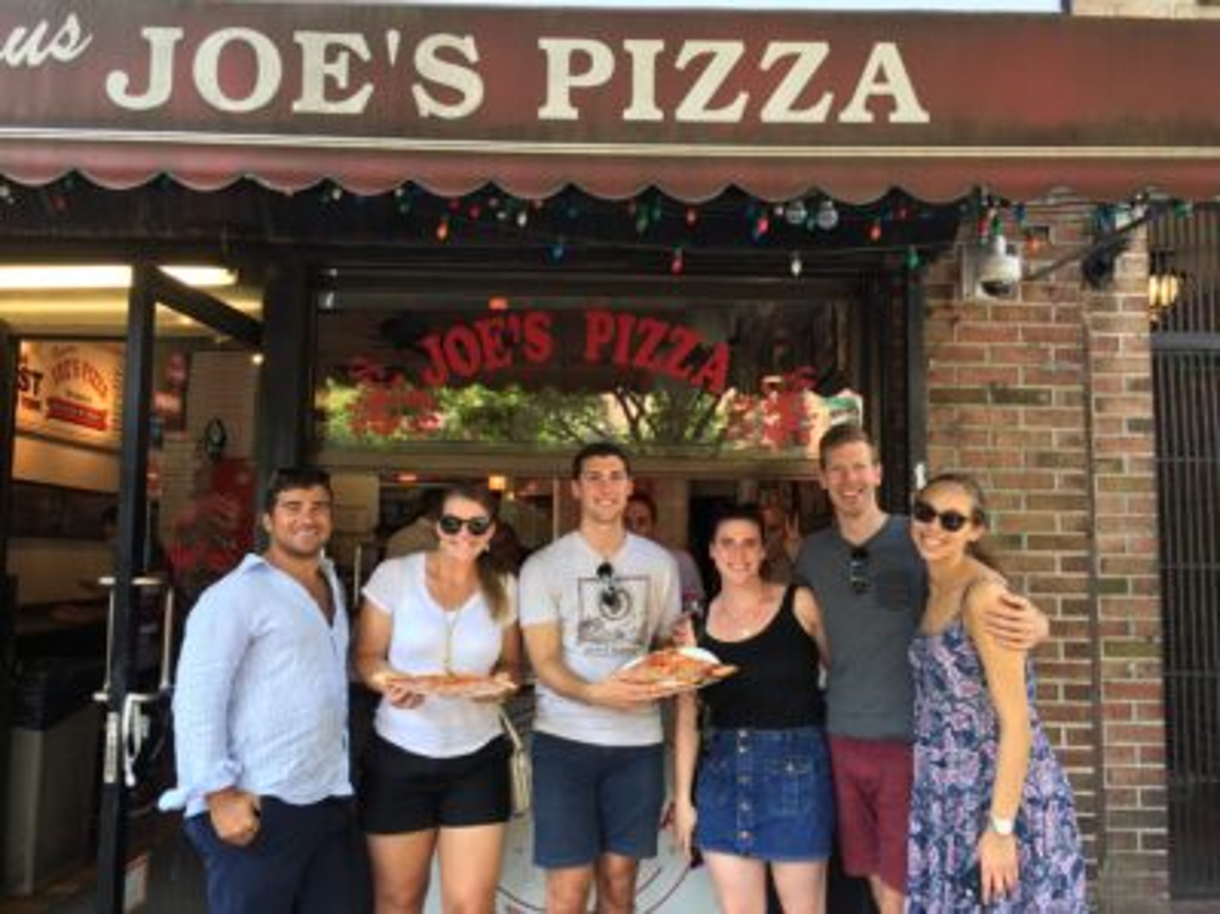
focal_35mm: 29
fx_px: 1022
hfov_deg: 61.7
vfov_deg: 48.2
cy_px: 457
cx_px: 610
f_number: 2.2
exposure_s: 1/40
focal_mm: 4.15
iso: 32
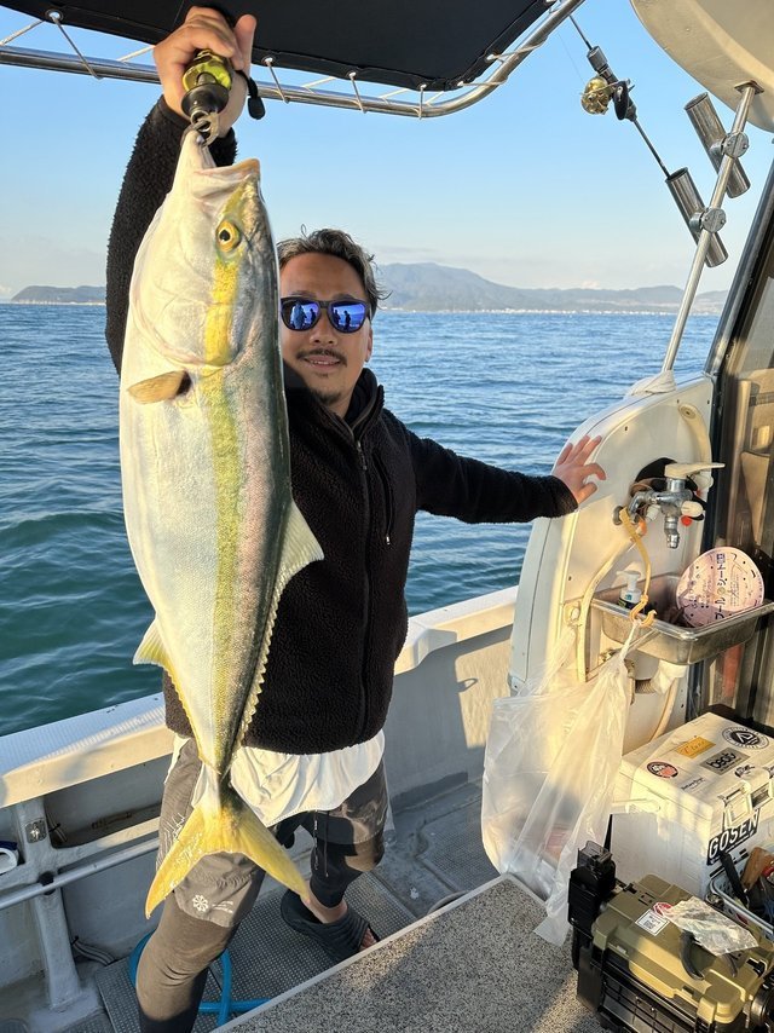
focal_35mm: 24
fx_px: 716
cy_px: 516
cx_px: 387
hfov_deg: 56.8
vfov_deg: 71.6
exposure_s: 1/1131
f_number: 1.78
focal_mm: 6.86
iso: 80
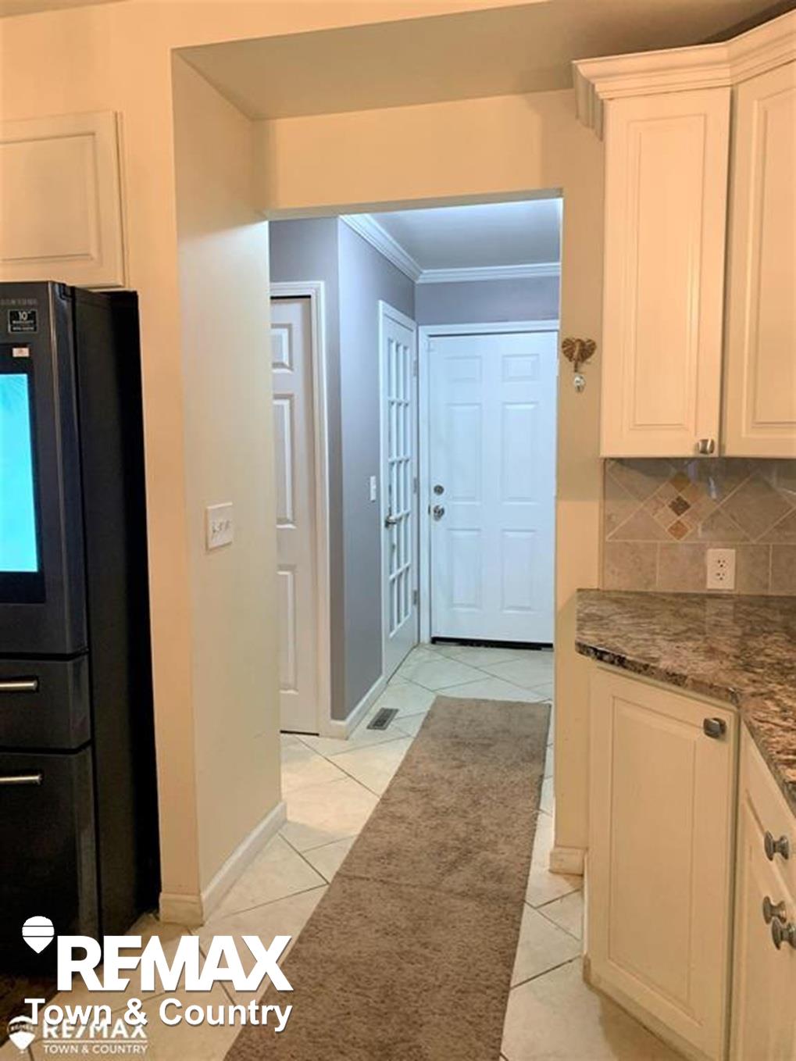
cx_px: 398
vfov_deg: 67.3
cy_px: 530
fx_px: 797
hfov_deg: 53.1
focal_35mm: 26
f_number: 1.8
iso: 320
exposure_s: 1/40
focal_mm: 4.25
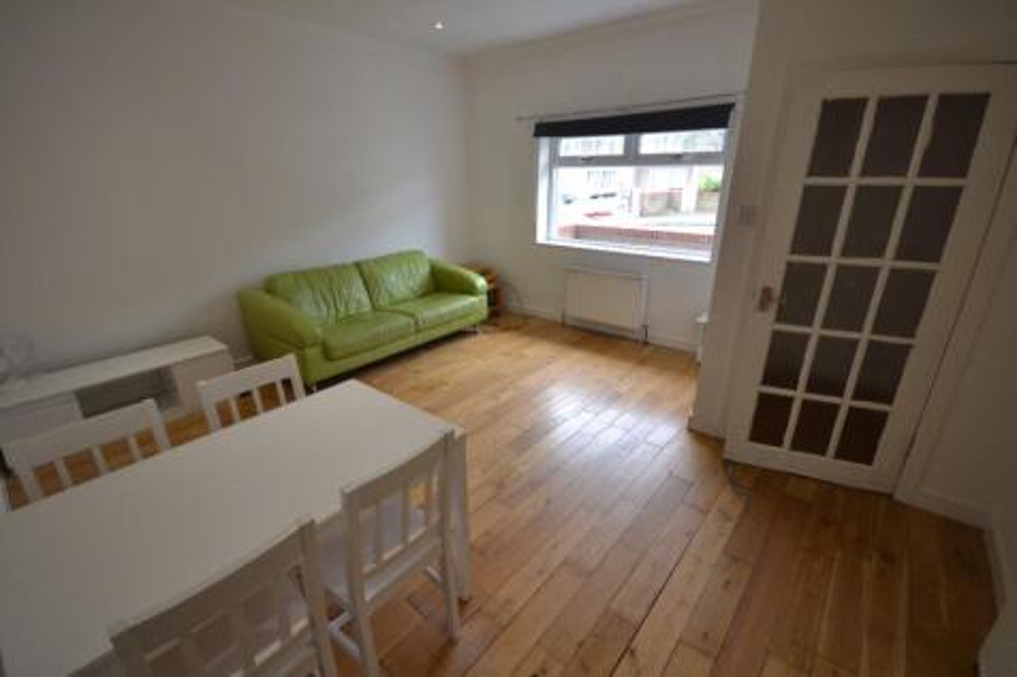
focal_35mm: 15
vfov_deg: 77.3
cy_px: 338
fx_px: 424
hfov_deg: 100.4
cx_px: 508
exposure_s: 1/100
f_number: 5
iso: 400
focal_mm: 10
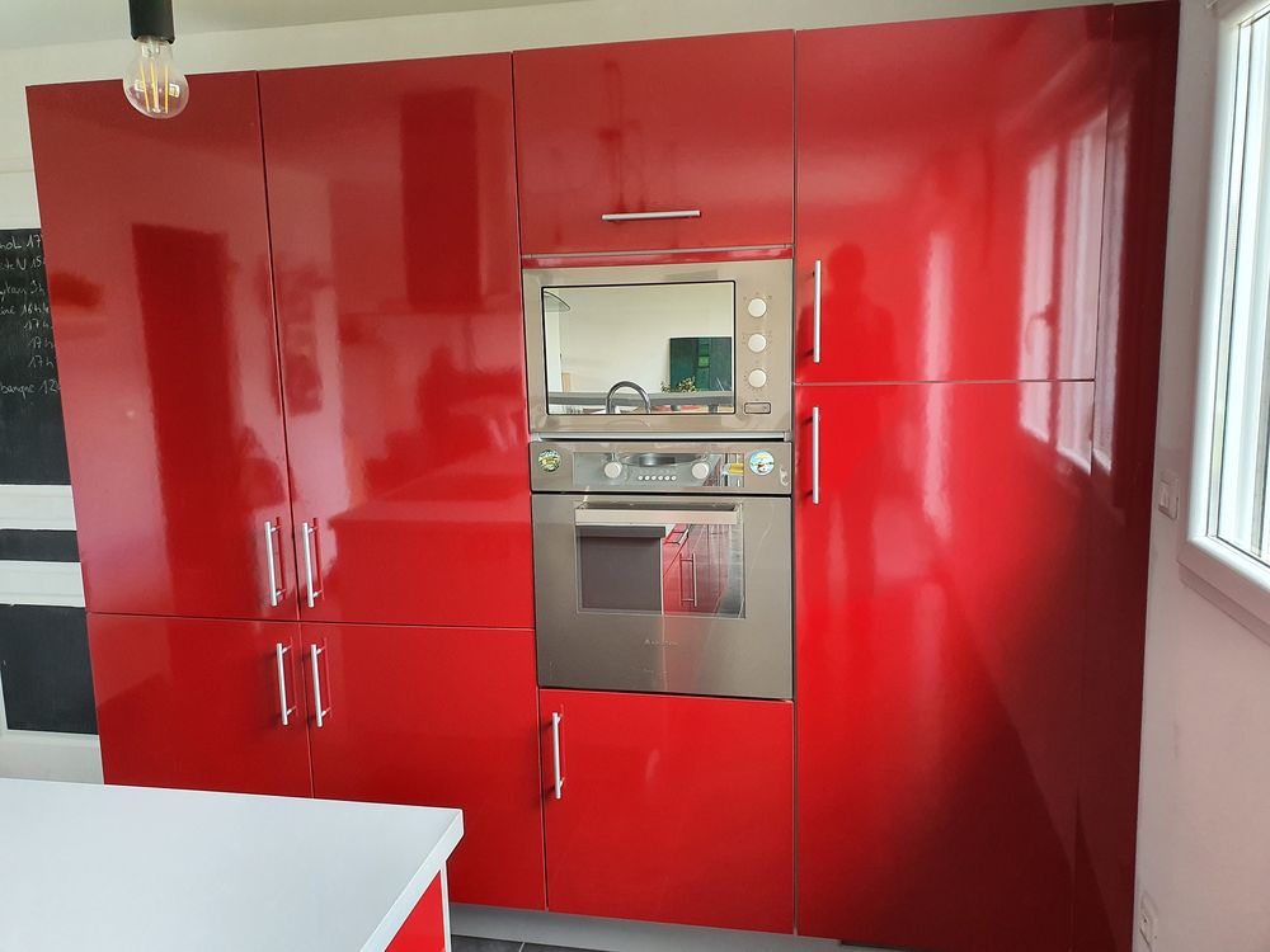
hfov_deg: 67.3
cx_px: 635
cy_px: 476
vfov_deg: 53.1
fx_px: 954
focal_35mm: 26
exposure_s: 1/50
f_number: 2.4
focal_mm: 4.3
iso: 320
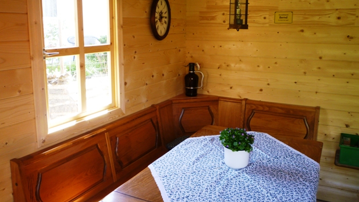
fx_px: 305
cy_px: 85
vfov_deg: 36.6
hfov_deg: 61.0
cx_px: 180
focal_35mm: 32
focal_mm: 5.2
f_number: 3.3
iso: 80
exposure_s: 1/30
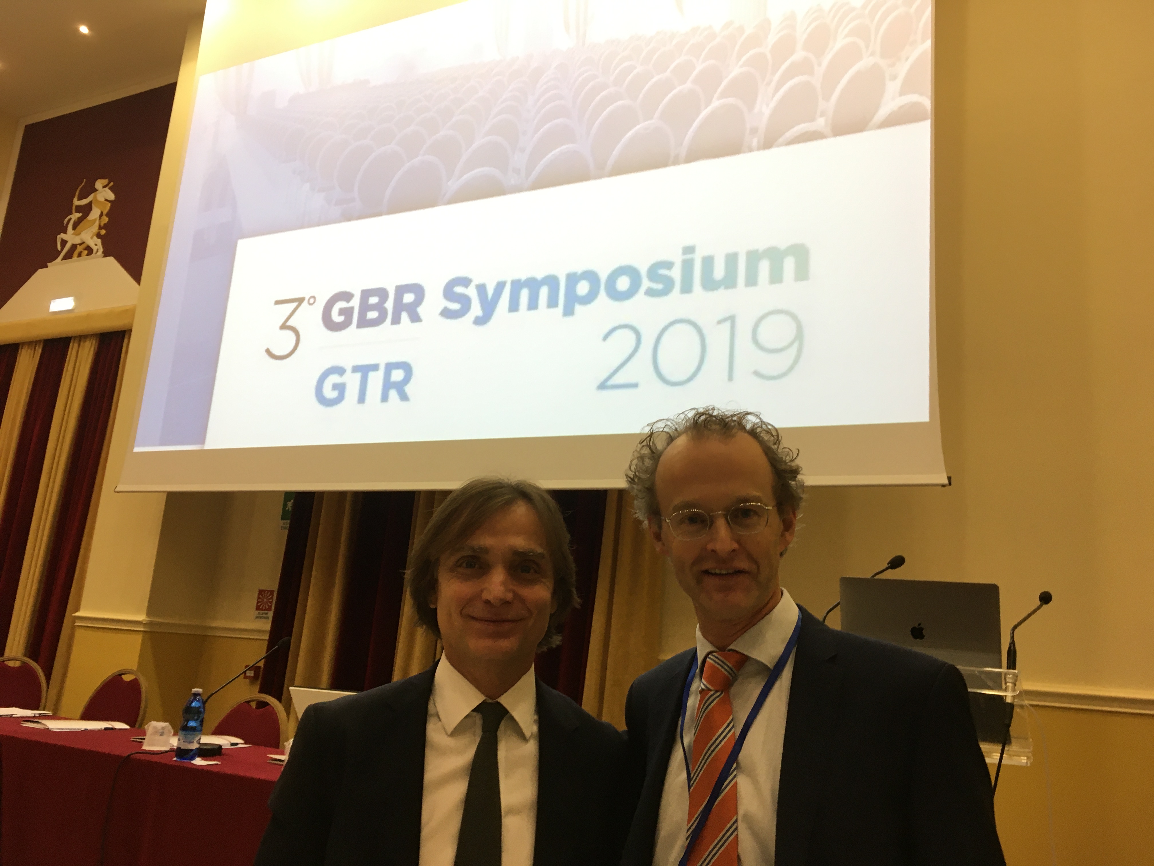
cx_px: 577
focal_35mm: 29
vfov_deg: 48.2
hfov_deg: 61.7
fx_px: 967
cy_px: 433
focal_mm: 4.15
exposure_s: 1/33
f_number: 2.2
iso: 100
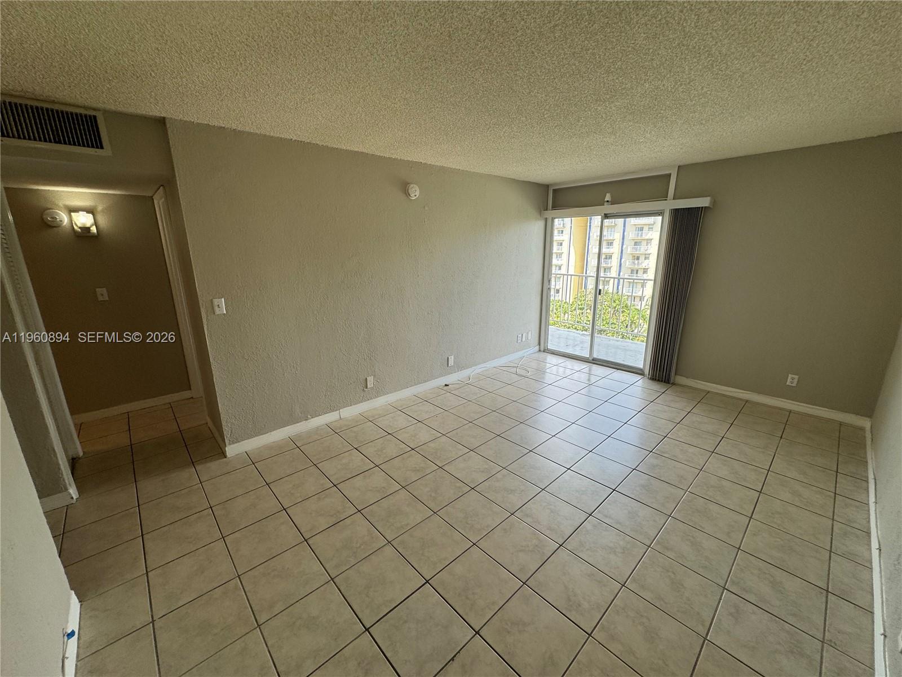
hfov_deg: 102.1
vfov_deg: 85.7
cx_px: 451
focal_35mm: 14
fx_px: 365
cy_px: 338
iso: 40
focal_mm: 2.22
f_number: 2.2
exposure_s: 1/166
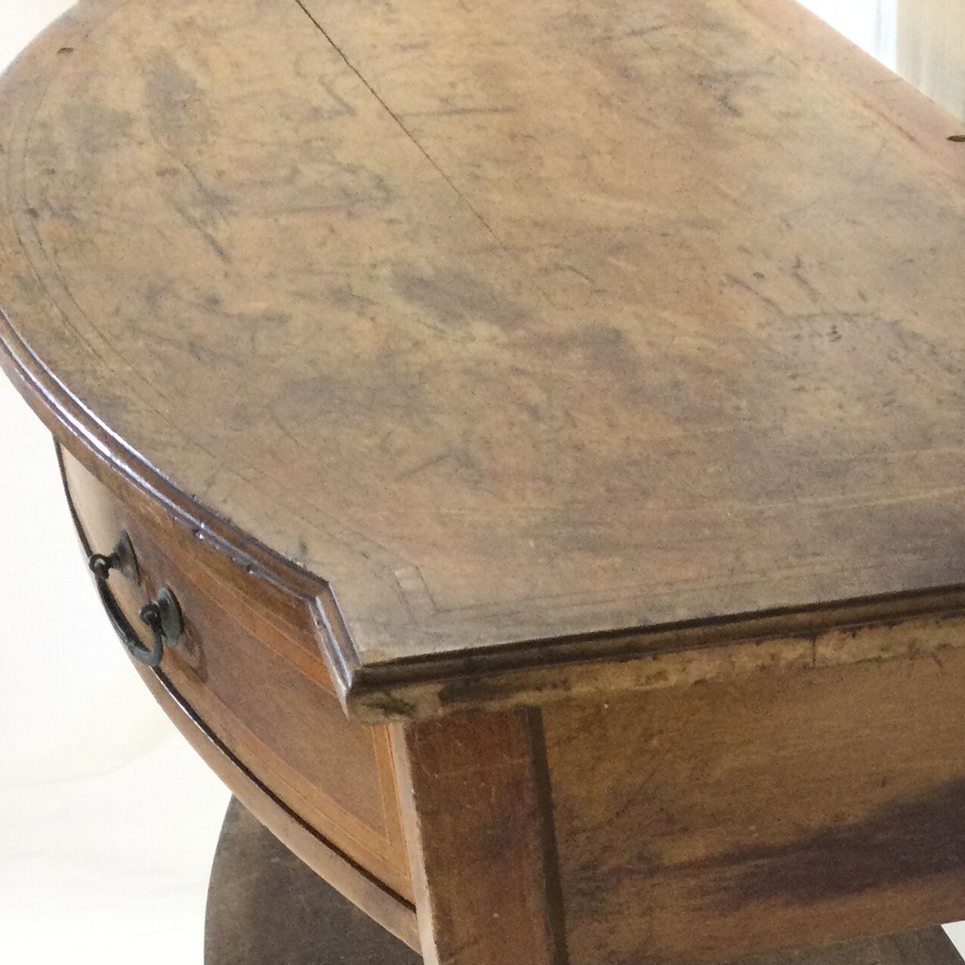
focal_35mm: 70
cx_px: 907
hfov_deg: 23.8
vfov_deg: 22.3
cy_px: 1229
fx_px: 2208
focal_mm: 3.3
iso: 100
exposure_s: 1/33
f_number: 2.4
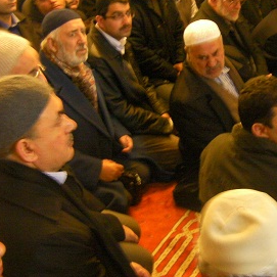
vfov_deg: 27.6
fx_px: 561
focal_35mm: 62
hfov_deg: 26.8
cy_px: 97
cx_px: 246
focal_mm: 6.8
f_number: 3.5
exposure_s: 1/4.7
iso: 400
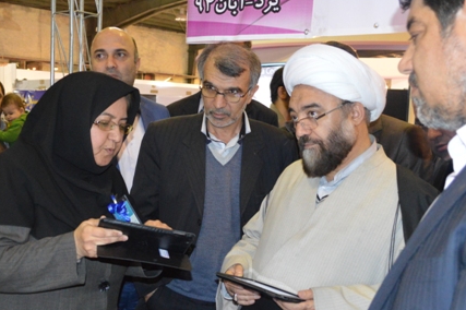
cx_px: 200
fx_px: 582
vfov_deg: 29.6
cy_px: 205
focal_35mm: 45
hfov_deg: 43.5
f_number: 3.8
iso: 2800
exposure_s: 1/60
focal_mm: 20
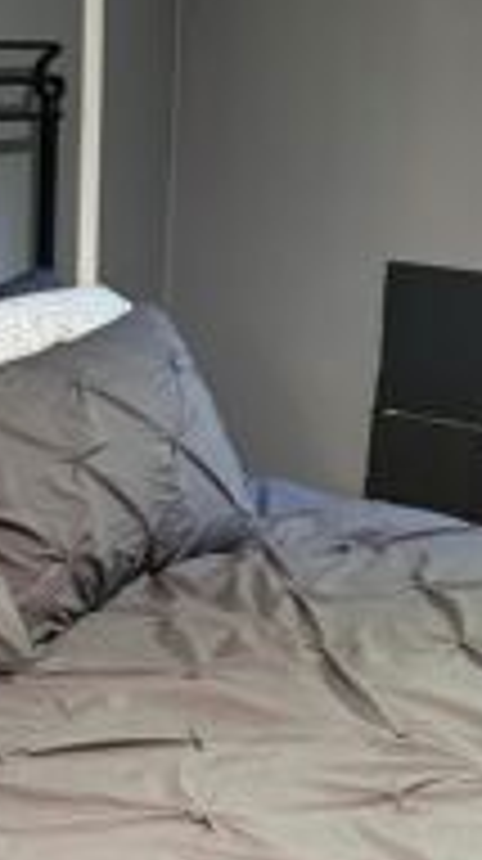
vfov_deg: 28.9
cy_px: 335
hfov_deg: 16.5
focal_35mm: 73
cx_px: 180
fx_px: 1664
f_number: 1.78
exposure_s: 1/60
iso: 640
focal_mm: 6.86
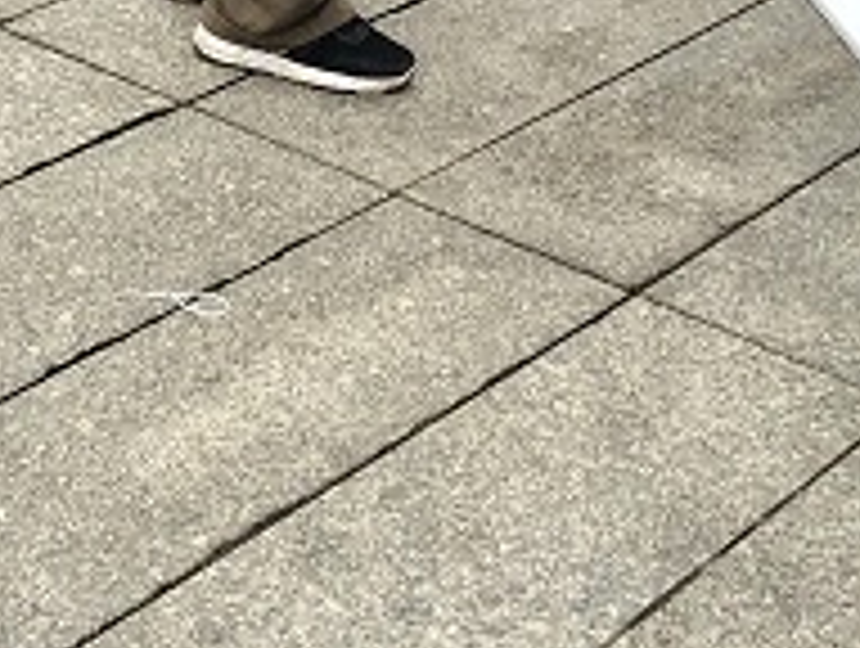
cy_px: -644
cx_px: 306
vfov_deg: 11.5
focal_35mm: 117
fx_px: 2912
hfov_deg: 16.8
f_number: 1.8
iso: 20
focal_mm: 3.99
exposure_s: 1/480
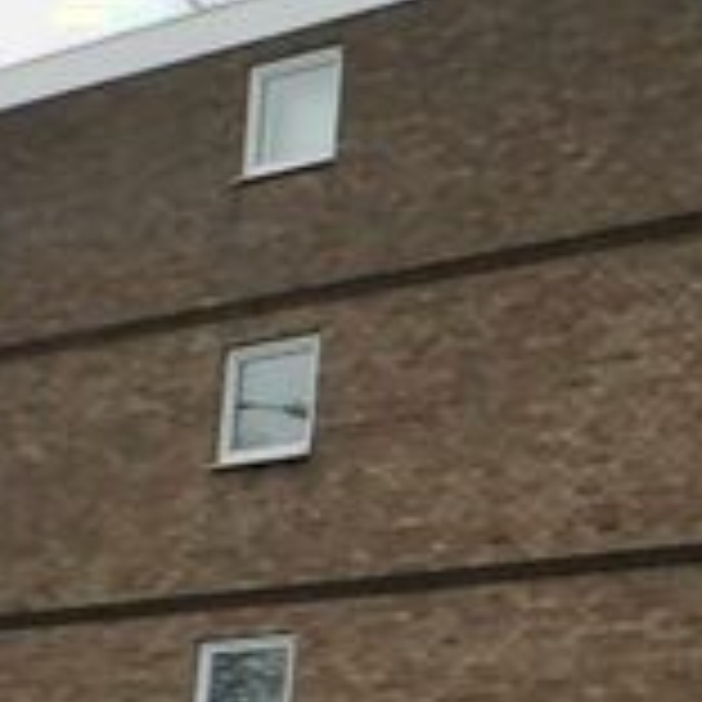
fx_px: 2088
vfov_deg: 18.8
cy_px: 601
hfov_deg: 15.4
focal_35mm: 91
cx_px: 1390
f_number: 3.4
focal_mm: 4
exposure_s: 1/100
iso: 160
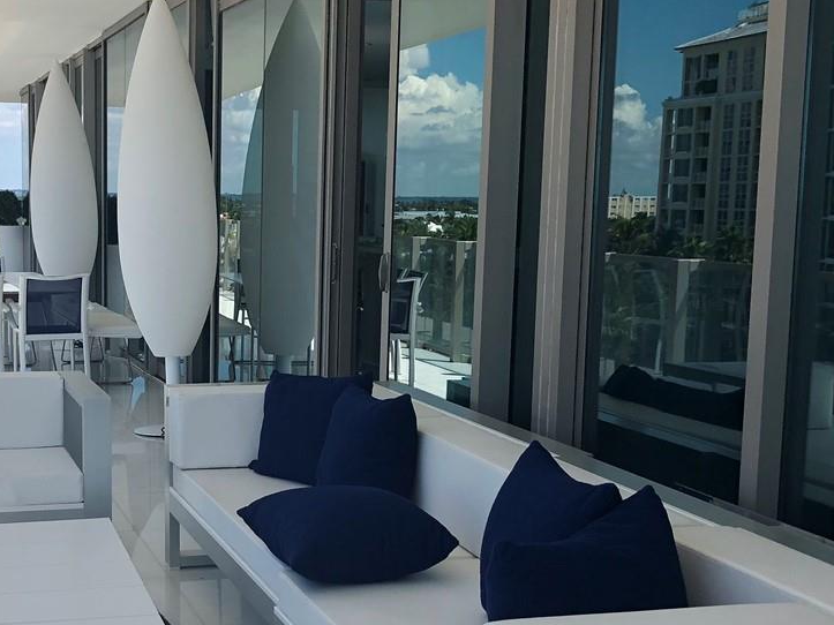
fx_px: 1494
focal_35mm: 62
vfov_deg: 23.5
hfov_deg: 30.8
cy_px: 431
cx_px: 234
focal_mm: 3.99
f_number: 1.8
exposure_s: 1/2088
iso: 20
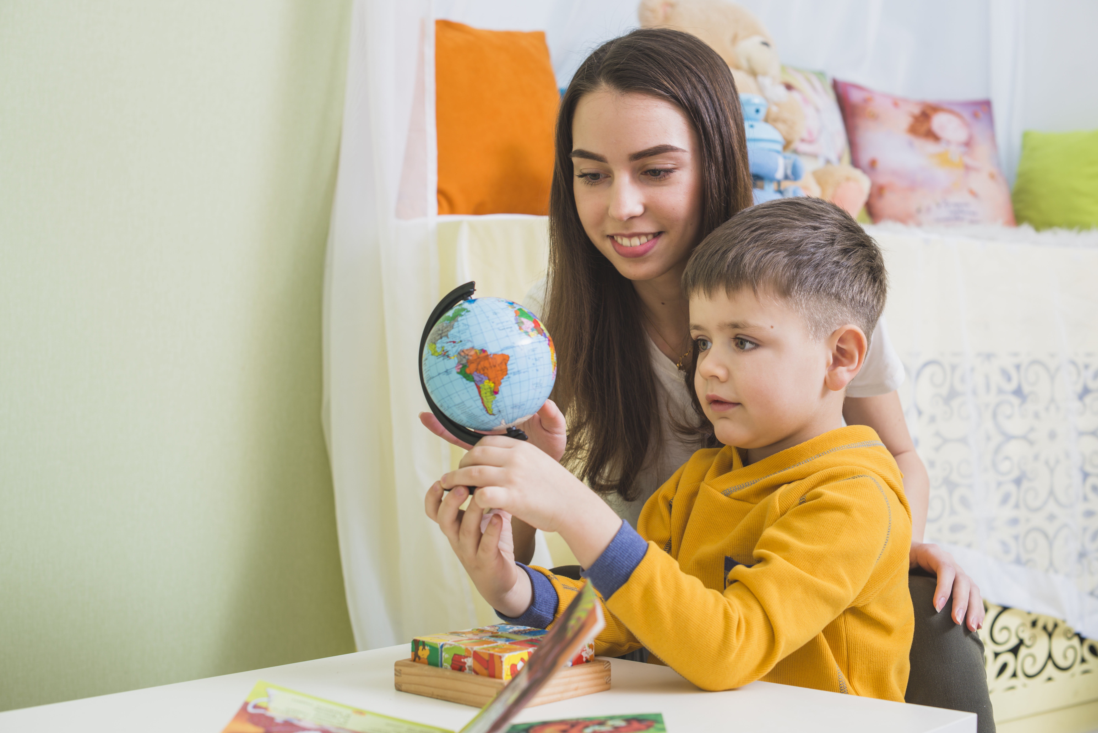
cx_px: 549
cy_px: 366
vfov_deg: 27.0
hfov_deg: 39.6
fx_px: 1525
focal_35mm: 50
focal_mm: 50
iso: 160
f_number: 5
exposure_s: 1/160
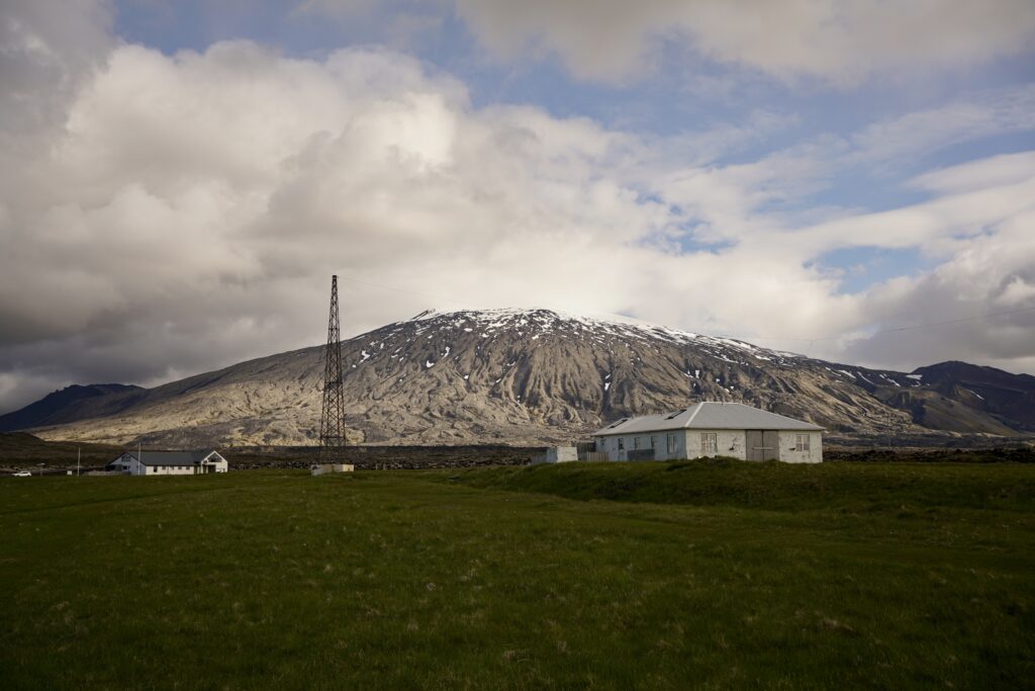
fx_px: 1006
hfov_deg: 54.4
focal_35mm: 35
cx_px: 518
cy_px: 346
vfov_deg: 37.9
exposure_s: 1/320
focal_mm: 35
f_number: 9
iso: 100
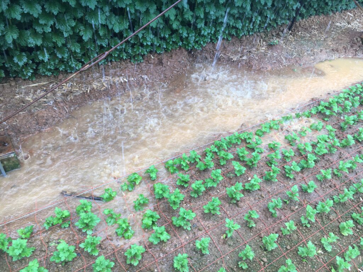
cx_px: 182
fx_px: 304
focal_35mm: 29
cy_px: 136
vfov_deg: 48.2
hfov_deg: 61.7
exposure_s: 1/60
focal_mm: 4.15
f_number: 2.2
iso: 32
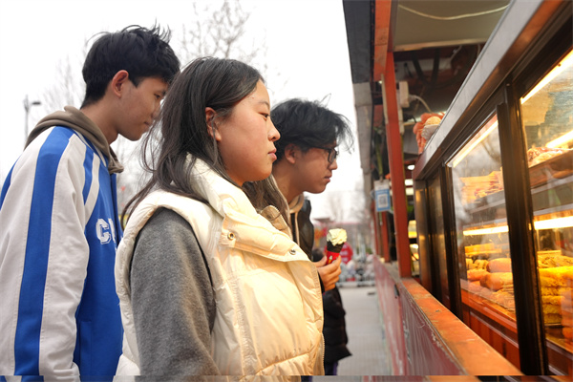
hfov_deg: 60.3
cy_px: 191
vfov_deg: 42.3
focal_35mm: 31
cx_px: 286
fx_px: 493
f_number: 4
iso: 320
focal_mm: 31
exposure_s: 1/160
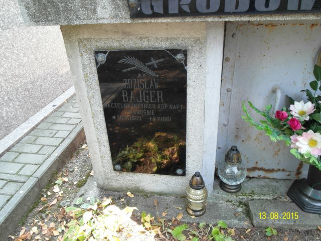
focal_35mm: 24
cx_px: 160
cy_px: 120
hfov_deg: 71.6
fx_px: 223
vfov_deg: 56.8
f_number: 3.4
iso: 100
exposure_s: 1/45
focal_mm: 5.2
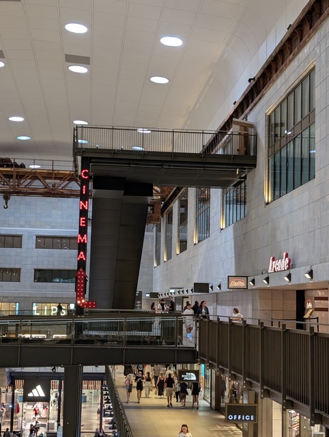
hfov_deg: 29.8
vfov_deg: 38.9
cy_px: 218
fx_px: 619
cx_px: 164
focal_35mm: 49
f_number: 1.68
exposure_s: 1/100
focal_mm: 6.9
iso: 267
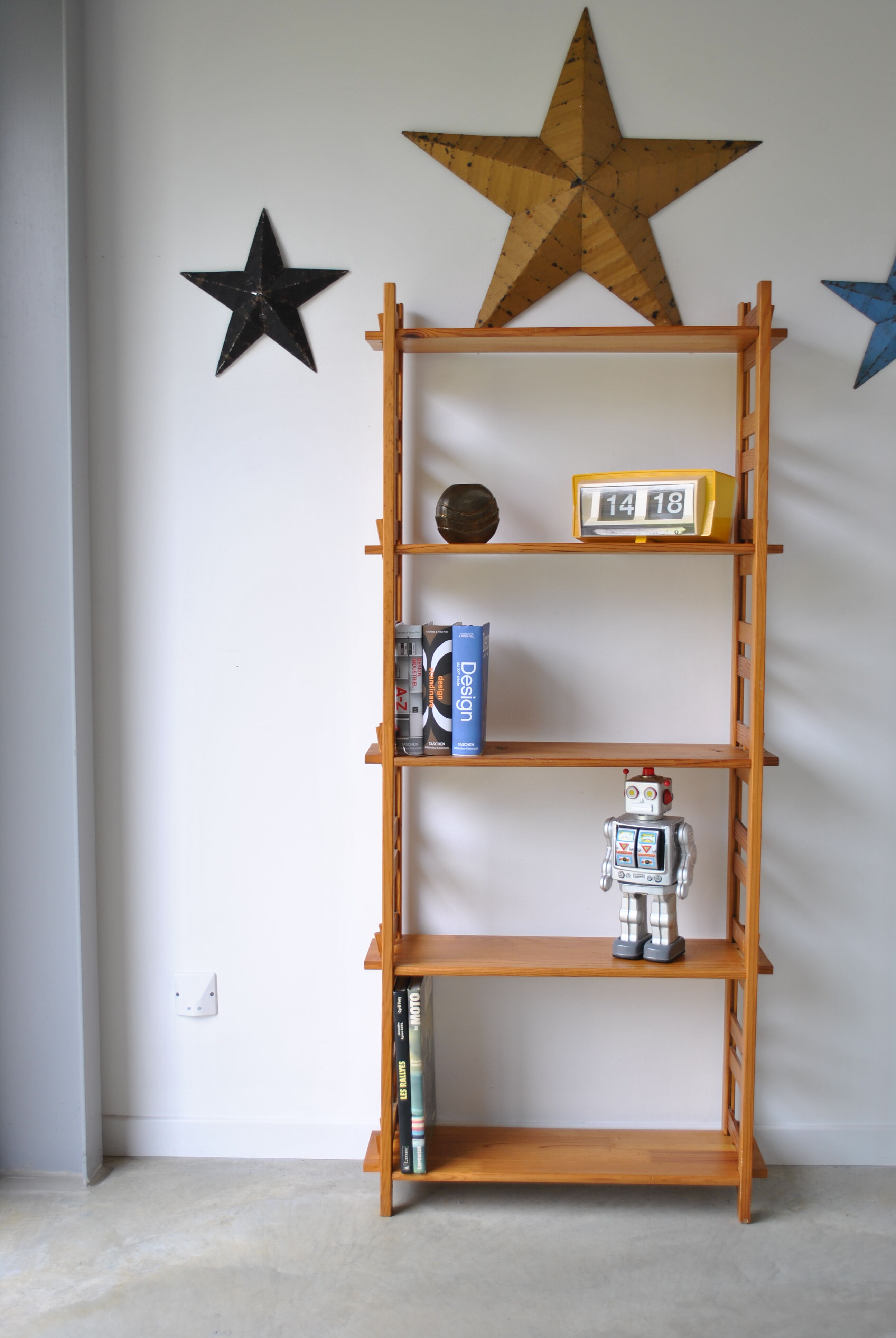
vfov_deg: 49.5
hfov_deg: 34.3
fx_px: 1452
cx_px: 448
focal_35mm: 39
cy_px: 669
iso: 100
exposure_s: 1/40
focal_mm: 26
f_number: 4.2
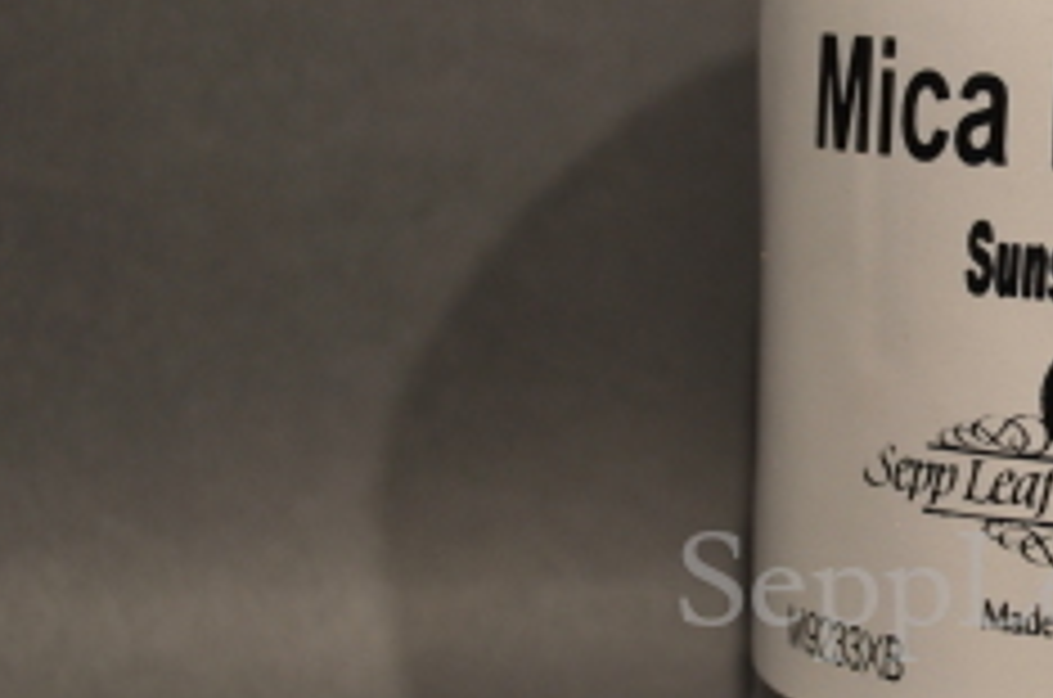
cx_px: 1084
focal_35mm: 85
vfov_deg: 16.0
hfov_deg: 22.9
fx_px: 2481
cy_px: 248
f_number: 4
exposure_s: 1/125
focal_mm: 22
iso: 320
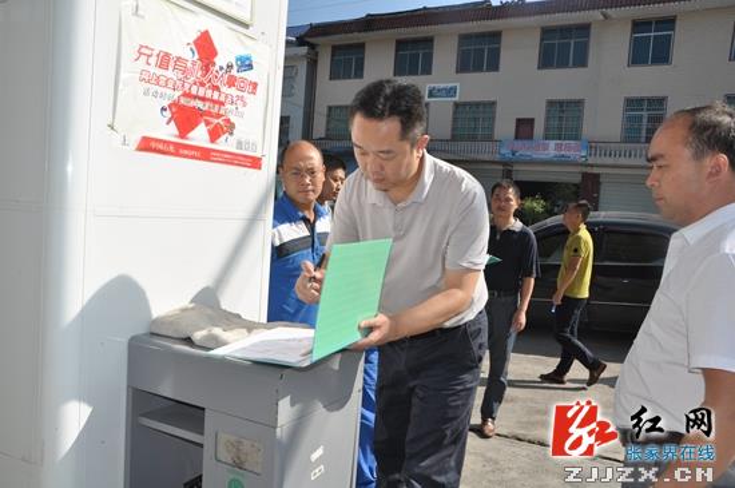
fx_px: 642
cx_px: 368
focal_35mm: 32
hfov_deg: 59.6
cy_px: 244
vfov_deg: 41.6
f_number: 11
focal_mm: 21
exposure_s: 1/200
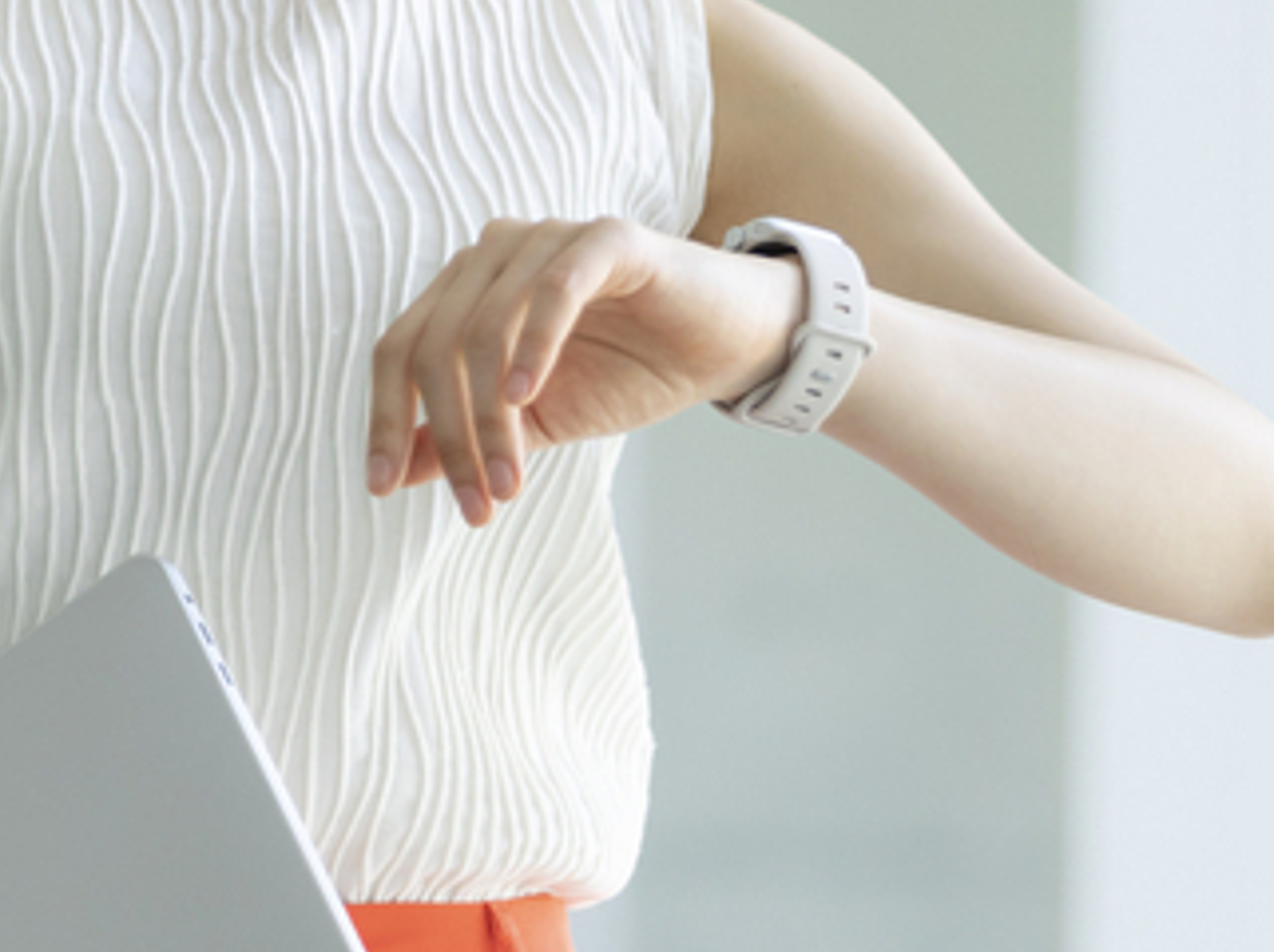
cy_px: 175
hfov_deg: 5.2
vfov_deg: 3.9
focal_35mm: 385
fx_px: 14154
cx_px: 572
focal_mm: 107
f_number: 2.8
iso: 400
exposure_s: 1/250
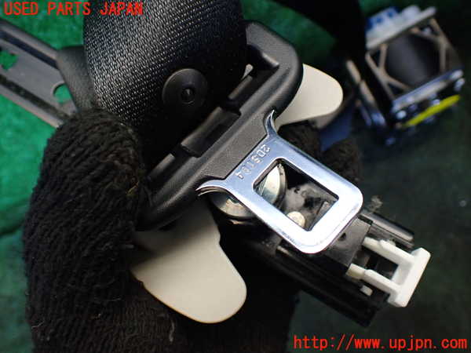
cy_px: 176
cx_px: 236
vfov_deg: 46.8
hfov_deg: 60.0
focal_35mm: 30
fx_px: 408
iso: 400
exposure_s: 1/125
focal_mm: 5.4
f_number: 2.3
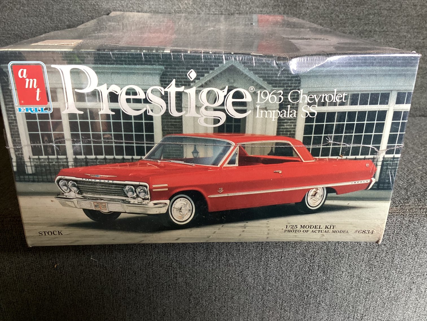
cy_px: 160
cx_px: 214
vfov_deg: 45.4
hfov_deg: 58.3
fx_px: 382
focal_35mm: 31
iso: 125
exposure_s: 1/50
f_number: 2.4
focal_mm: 3.3
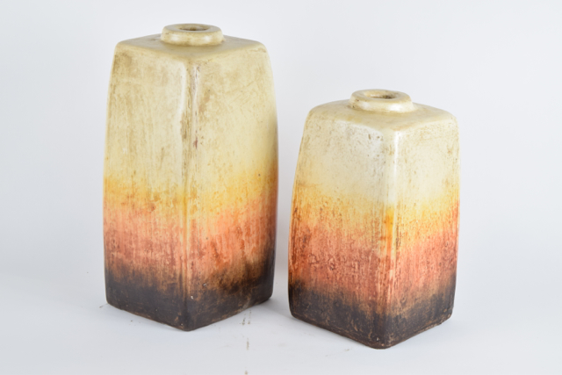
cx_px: 281
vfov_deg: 16.6
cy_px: 188
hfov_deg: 24.6
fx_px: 1288
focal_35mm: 82
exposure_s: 1/125
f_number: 6.3
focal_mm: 55
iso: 400
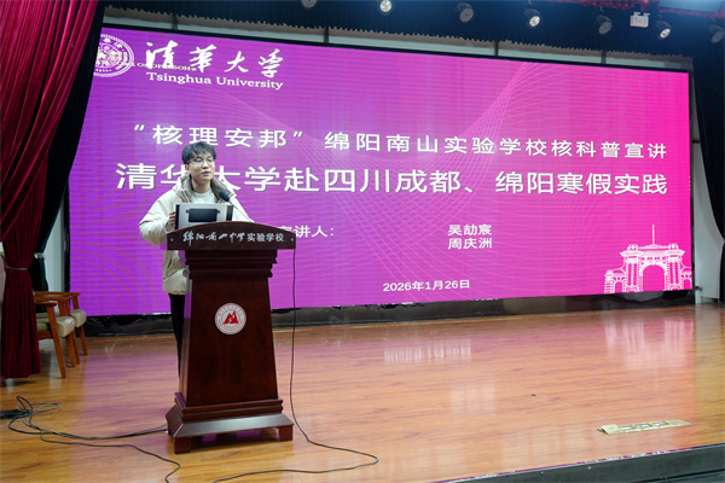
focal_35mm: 32
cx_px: 362
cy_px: 242
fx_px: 644
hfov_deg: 58.7
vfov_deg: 41.1
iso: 1600
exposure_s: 1/160
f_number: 4
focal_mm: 32
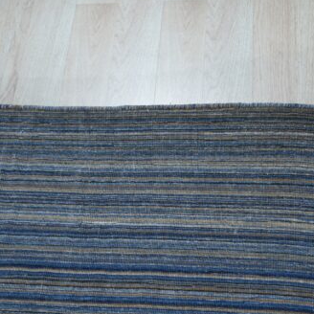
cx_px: 210
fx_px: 575
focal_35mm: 56
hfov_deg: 30.3
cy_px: 168
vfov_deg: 30.5
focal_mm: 36
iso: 320
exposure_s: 1/160
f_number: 4
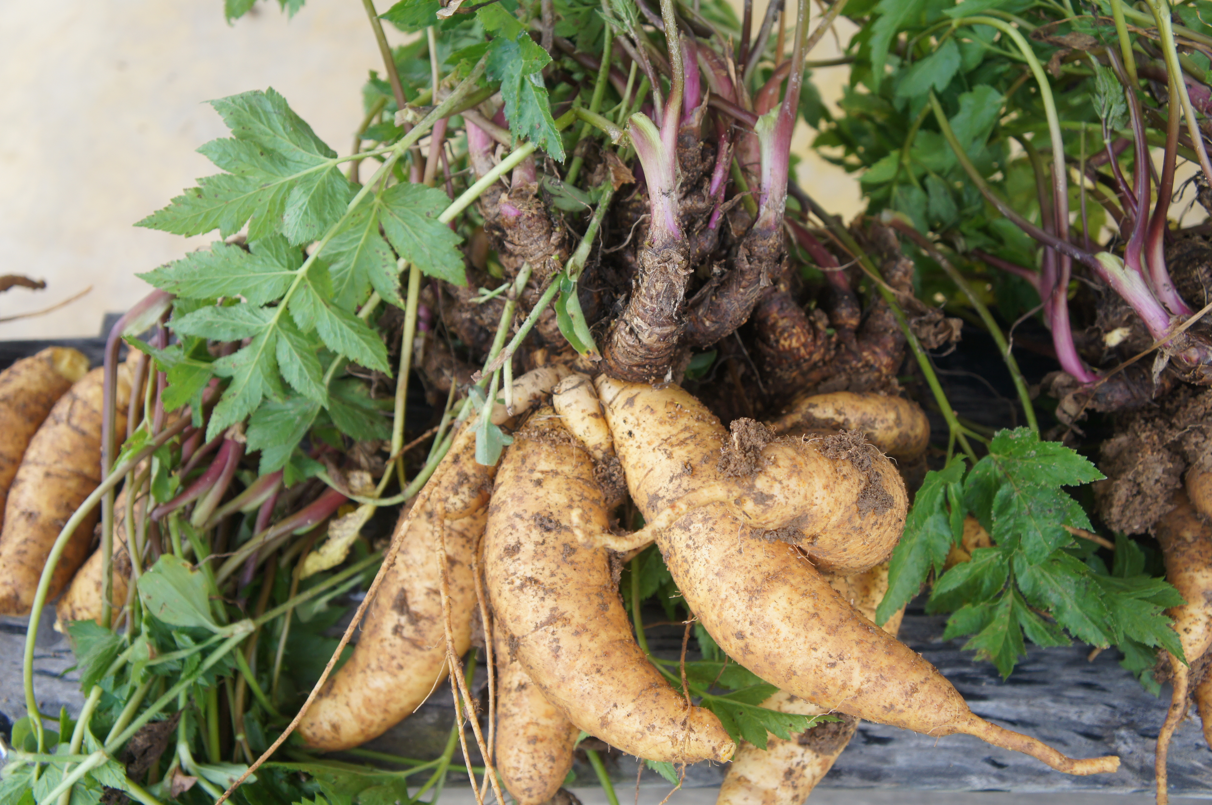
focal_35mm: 40
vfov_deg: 32.9
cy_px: 402
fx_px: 1362
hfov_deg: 48.0
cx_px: 606
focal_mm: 27
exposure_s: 1/160
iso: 250
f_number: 4
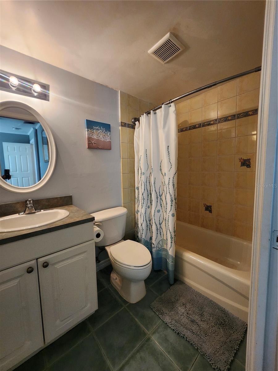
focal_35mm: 13
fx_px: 139
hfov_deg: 89.9
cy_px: 186
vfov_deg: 106.2
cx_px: 139
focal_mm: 1.74
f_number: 2.2
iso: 250
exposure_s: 1/60
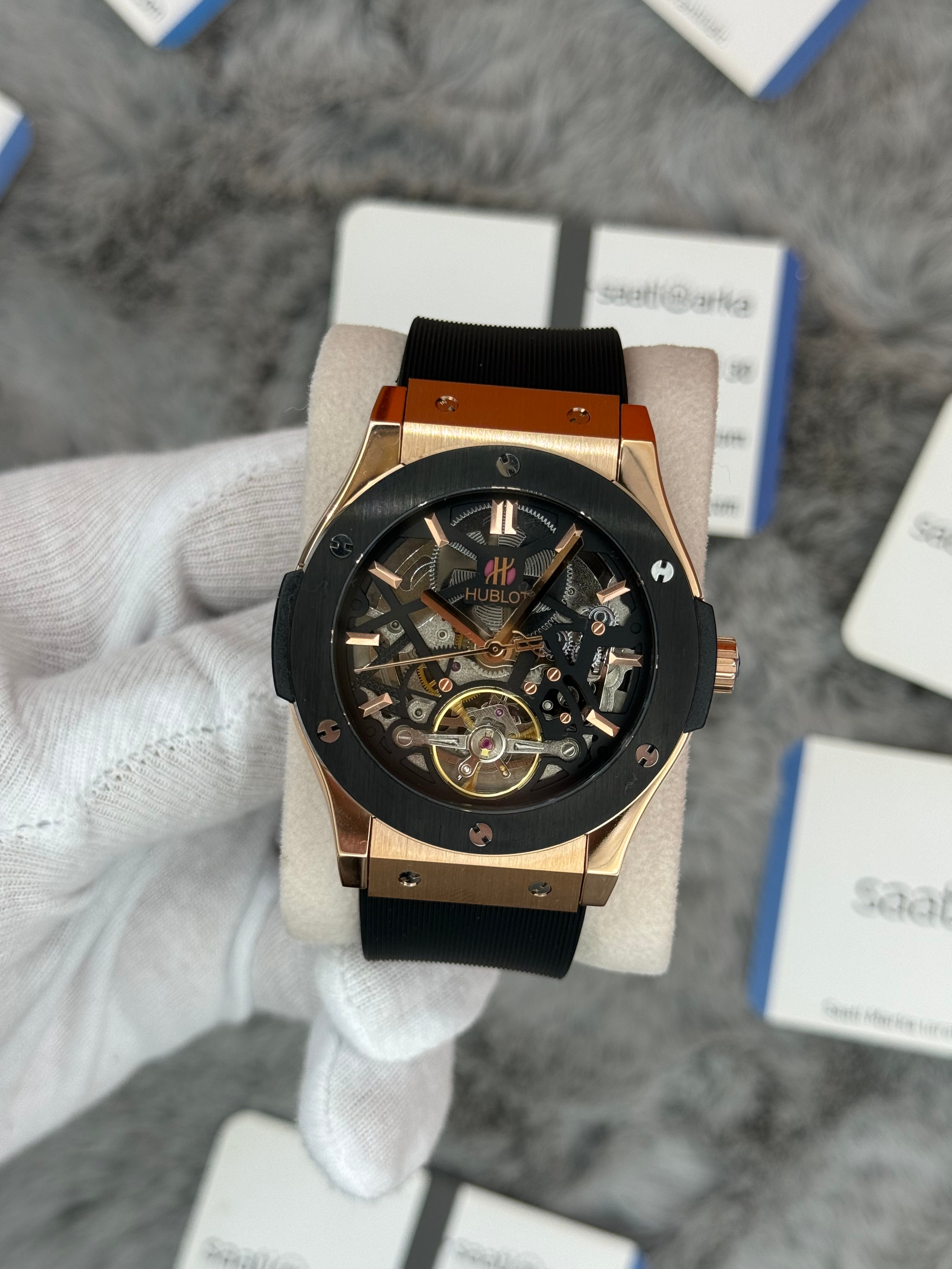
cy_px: 634
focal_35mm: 48
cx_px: 476
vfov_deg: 39.7
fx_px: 1760
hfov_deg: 30.3
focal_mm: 6.76
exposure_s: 1/646
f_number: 1.78
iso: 64
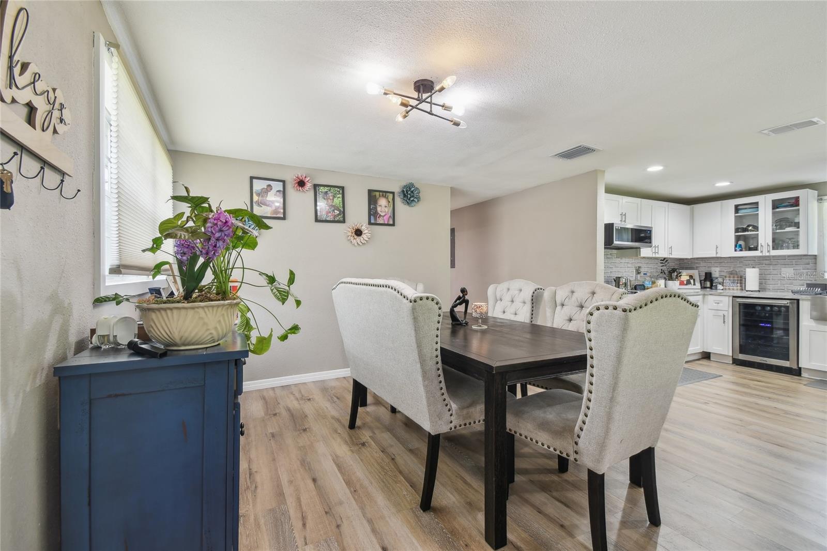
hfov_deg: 100.4
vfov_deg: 77.3
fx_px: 344
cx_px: 414
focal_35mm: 15
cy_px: 276
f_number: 7.1
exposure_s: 1/2
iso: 100
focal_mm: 10
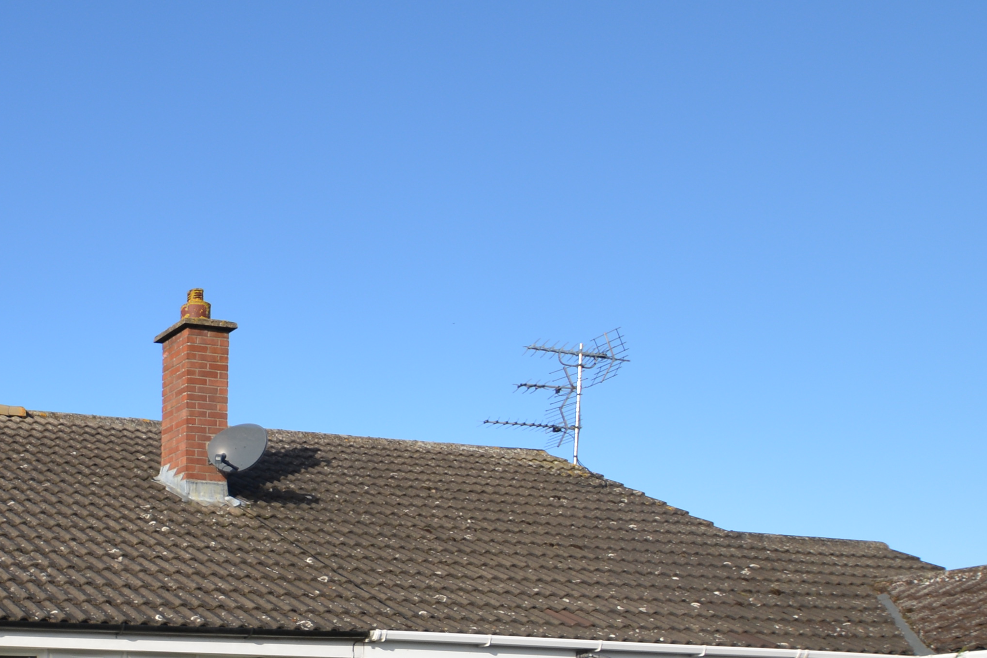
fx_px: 1206
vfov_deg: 26.7
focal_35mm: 44
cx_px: -265
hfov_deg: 33.7
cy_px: 808
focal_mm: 10
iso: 100
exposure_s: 1/200
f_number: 7.1
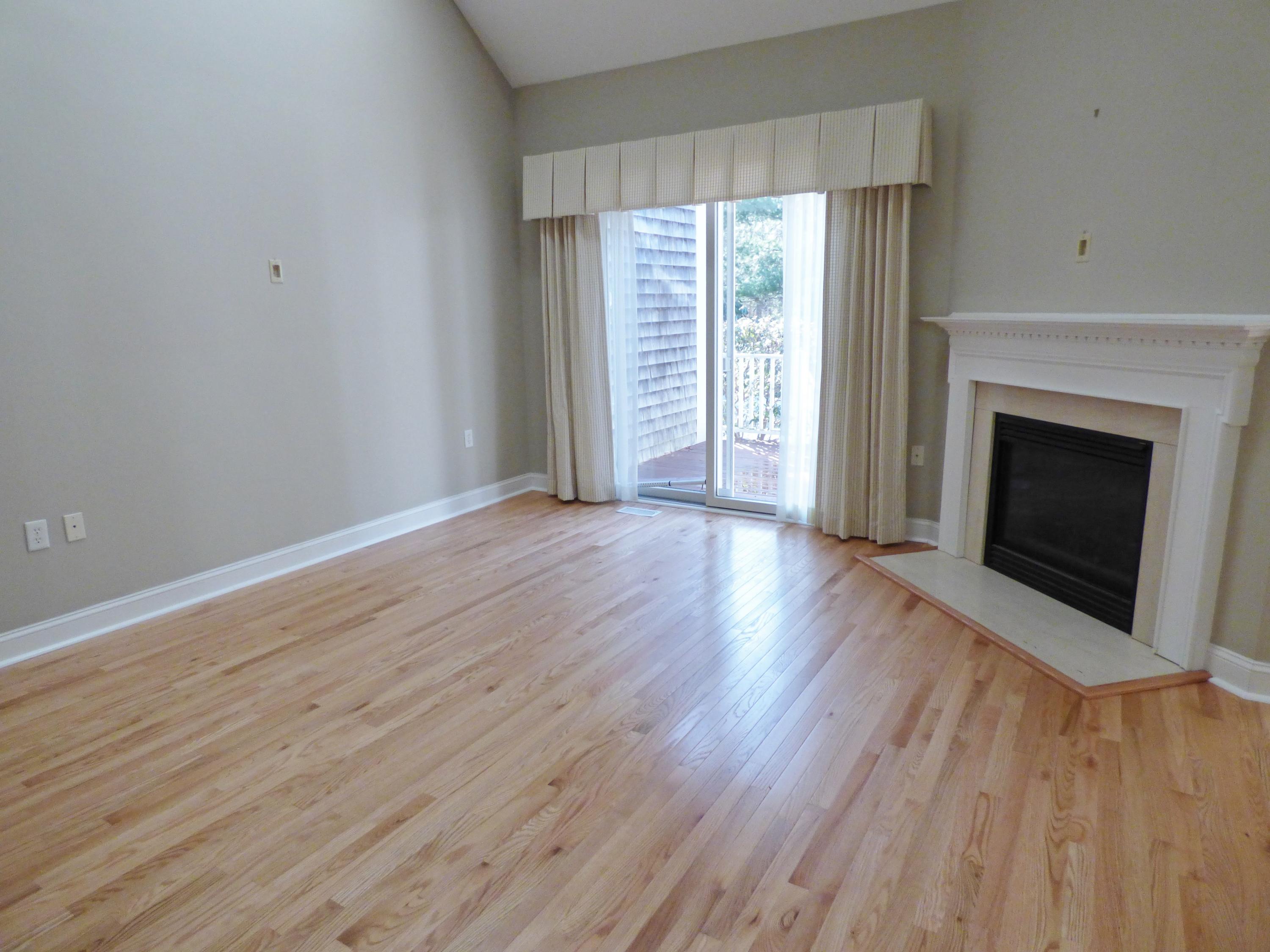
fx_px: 734
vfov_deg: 66.0
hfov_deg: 81.7
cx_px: 635
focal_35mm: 20
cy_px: 476
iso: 320
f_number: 2.8
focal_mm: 3.58
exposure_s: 1/125
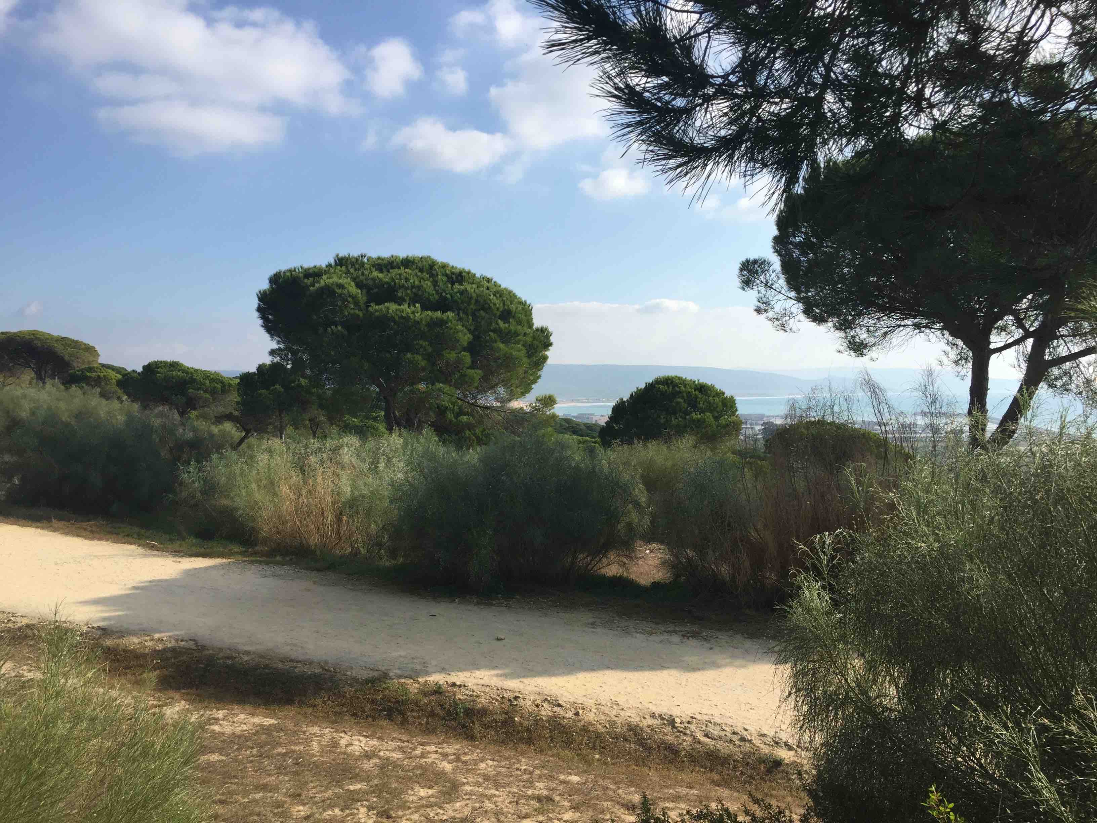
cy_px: 412
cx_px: 548
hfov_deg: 61.7
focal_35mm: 29
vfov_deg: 48.2
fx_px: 919
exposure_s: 1/2198
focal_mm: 4.15
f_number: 2.2
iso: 32
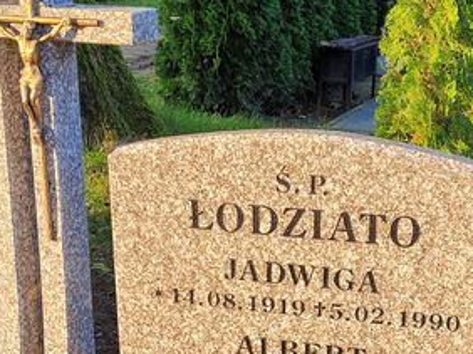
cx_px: 290
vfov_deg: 17.1
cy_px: 400
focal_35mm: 83
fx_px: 1133
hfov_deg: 23.5
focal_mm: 5.4
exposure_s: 1/315
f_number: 1.8
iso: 40
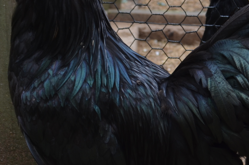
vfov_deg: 10.0
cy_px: 76
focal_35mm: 137
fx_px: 943
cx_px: 124
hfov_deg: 15.0
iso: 200
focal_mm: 29
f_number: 6.3
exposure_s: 1/160
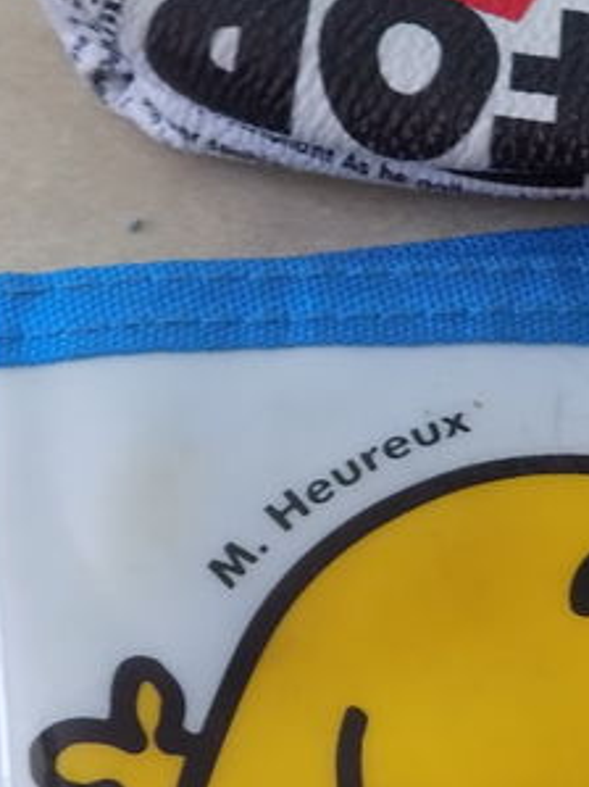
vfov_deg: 25.1
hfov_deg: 18.8
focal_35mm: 77
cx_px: 534
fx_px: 1748
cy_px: 590
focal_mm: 4
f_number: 3.1
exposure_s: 1/30
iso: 200
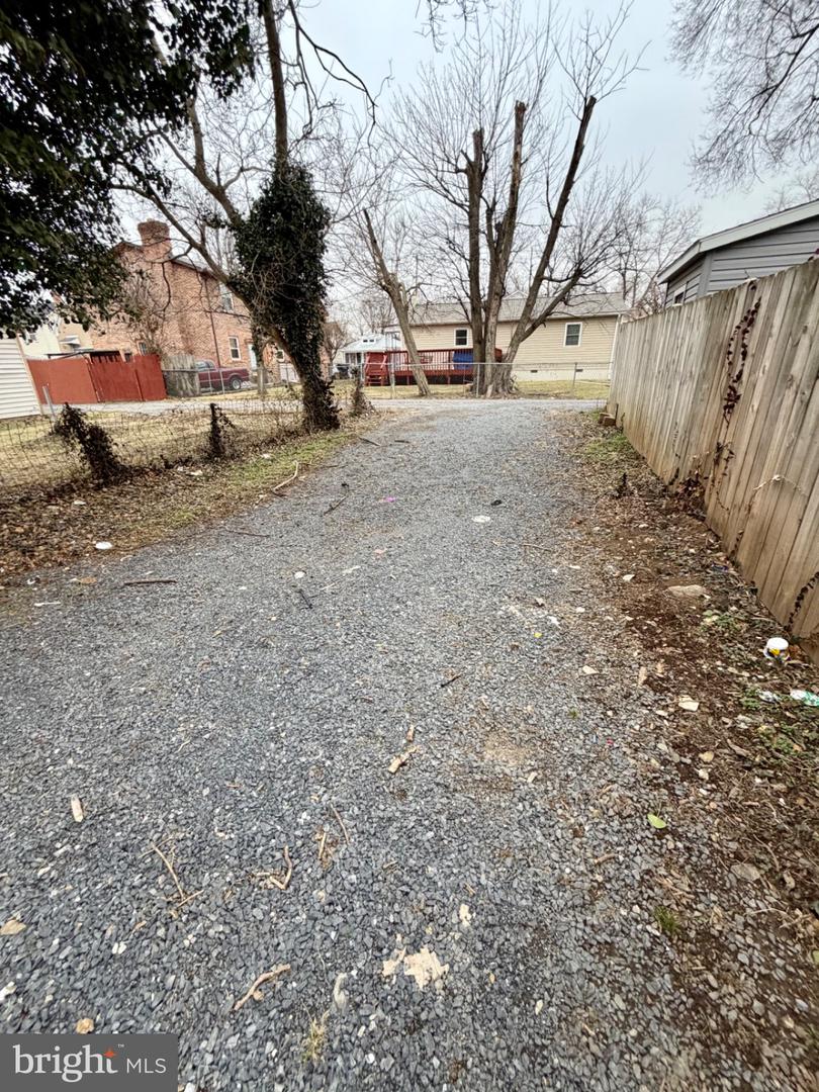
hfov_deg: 85.7
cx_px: 410
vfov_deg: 102.1
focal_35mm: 14
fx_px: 442
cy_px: 546
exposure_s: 1/121
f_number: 2.2
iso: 125
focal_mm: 2.22
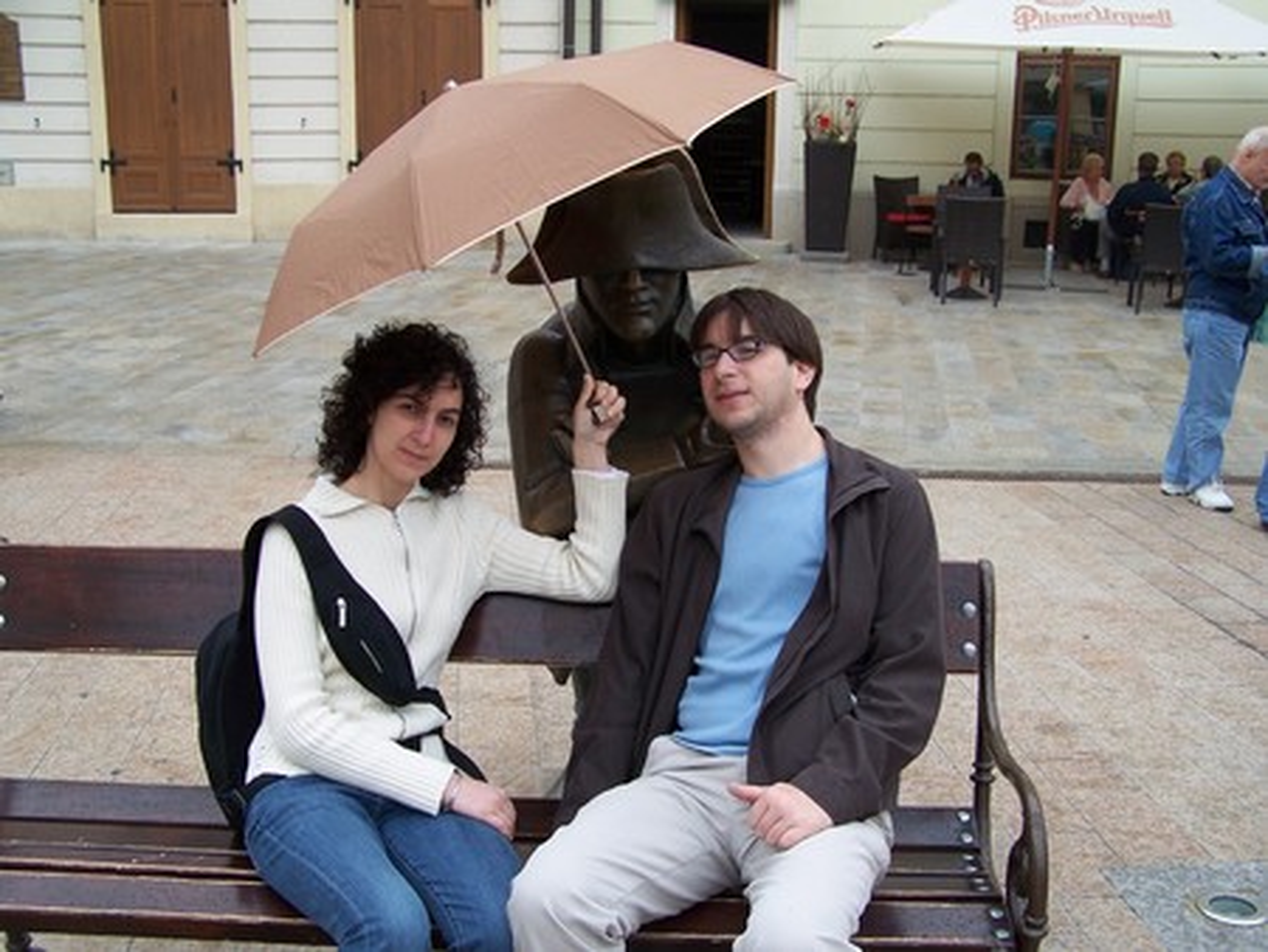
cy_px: 476
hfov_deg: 46.8
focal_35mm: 40
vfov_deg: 36.0
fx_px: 1466
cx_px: 634
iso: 80
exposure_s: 1/320
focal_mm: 6.7
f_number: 2.8
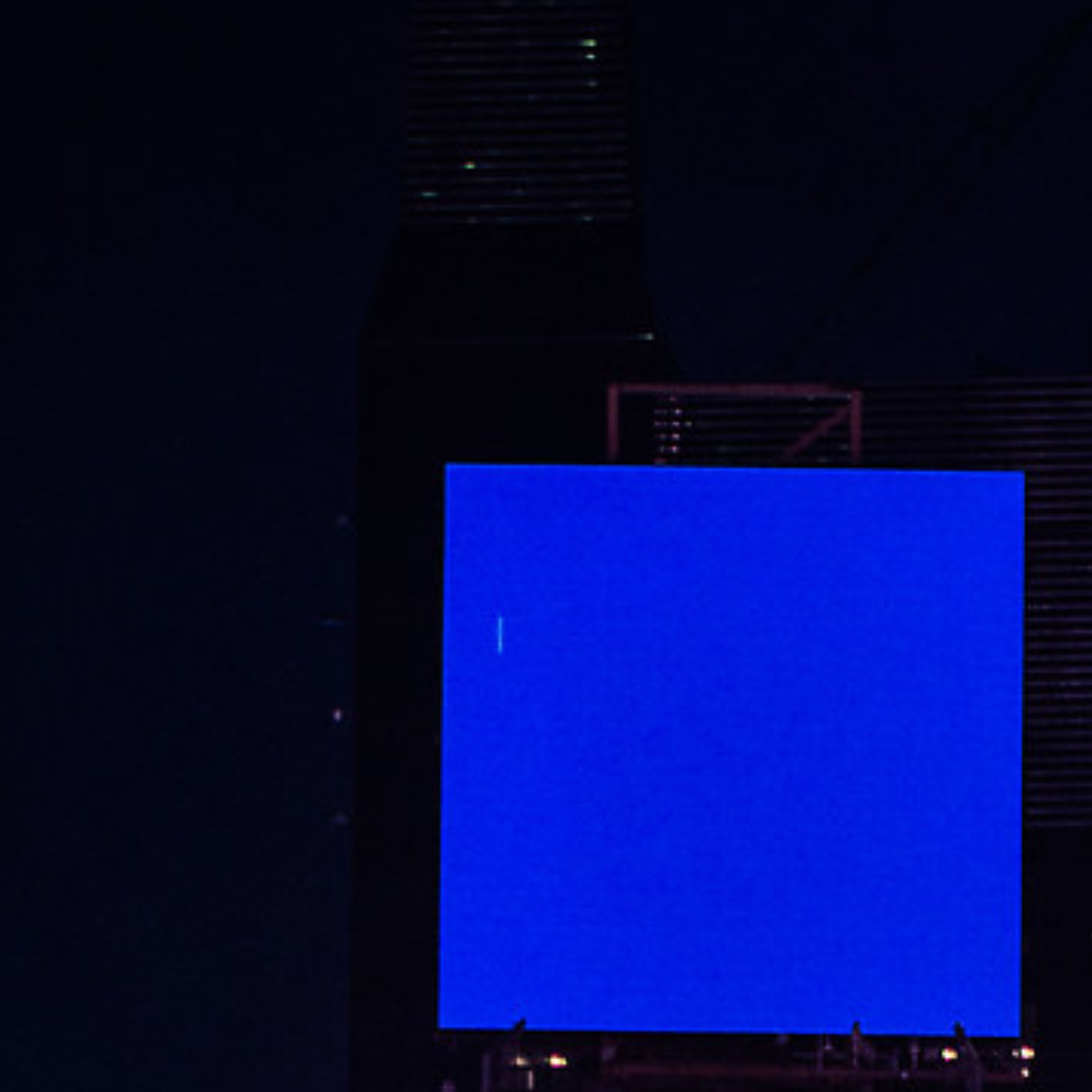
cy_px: 3227
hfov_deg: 4.1
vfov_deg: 4.0
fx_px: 15311
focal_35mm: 429
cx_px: 725
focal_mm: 50
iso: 100
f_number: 2.8
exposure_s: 1/160
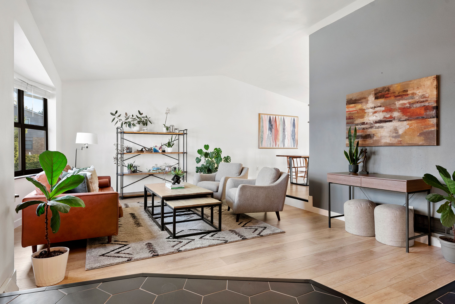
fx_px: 253
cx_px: 228
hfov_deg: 83.9
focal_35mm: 20
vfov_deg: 62.0
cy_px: 152
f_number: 8
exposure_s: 1/8
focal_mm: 20
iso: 640
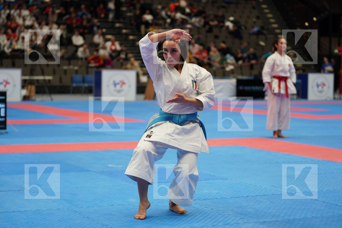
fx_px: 769
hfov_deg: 25.1
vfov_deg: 16.9
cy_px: 114
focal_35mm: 81
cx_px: 171
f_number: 2.8
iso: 1000
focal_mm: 81
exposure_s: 1/500
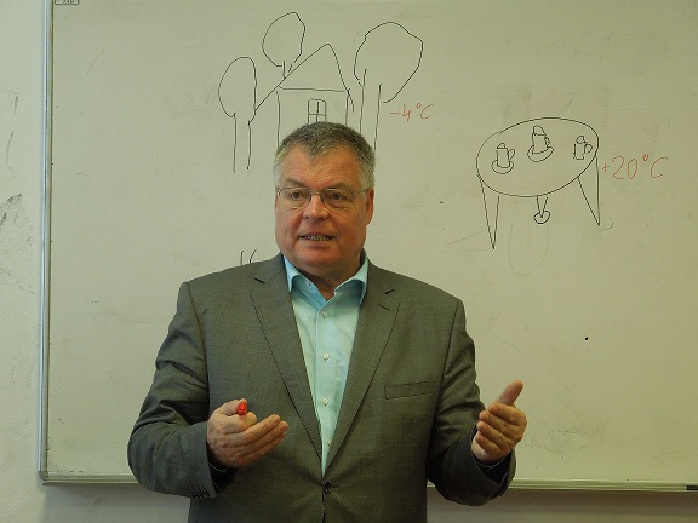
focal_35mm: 134
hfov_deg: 14.7
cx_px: 349
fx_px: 2702
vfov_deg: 11.1
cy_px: 262
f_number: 4.9
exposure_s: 1/30
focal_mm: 24.2
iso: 400
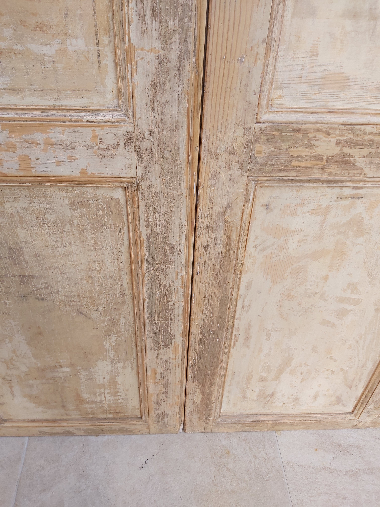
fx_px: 381
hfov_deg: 53.1
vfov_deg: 67.3
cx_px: 190
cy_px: 254
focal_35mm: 26
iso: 64
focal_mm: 3.92
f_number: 1.7
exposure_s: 1/252
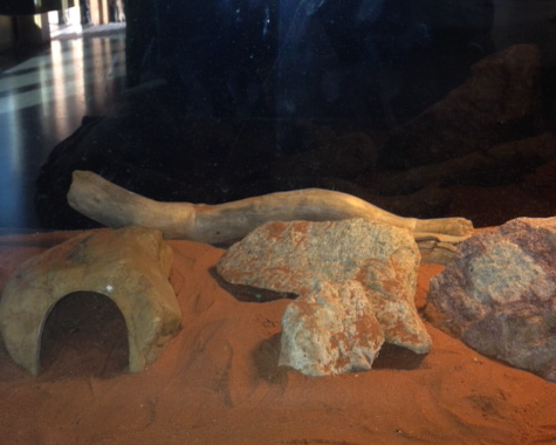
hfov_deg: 40.3
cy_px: 114
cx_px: 276
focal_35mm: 46
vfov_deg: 32.2
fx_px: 757
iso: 64
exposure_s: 1/27
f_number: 2.4
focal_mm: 4.28
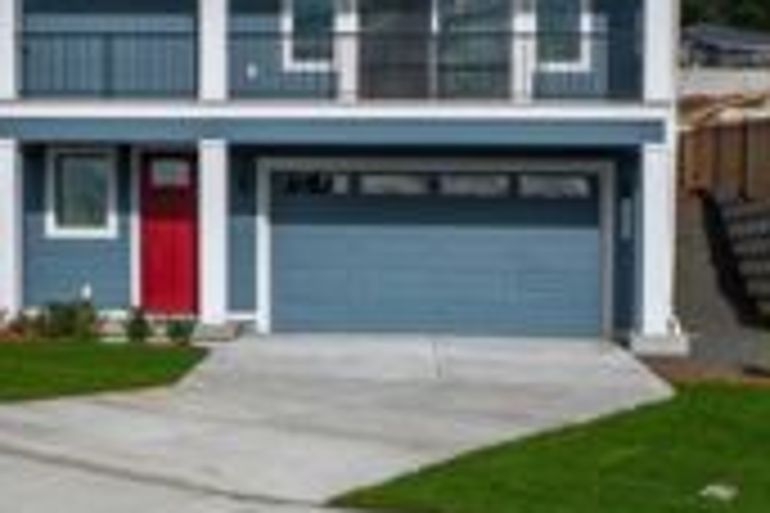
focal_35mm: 49
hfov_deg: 40.3
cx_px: 347
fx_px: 1048
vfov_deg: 26.5
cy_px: 43
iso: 80
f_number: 7.1
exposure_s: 1/250
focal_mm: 21
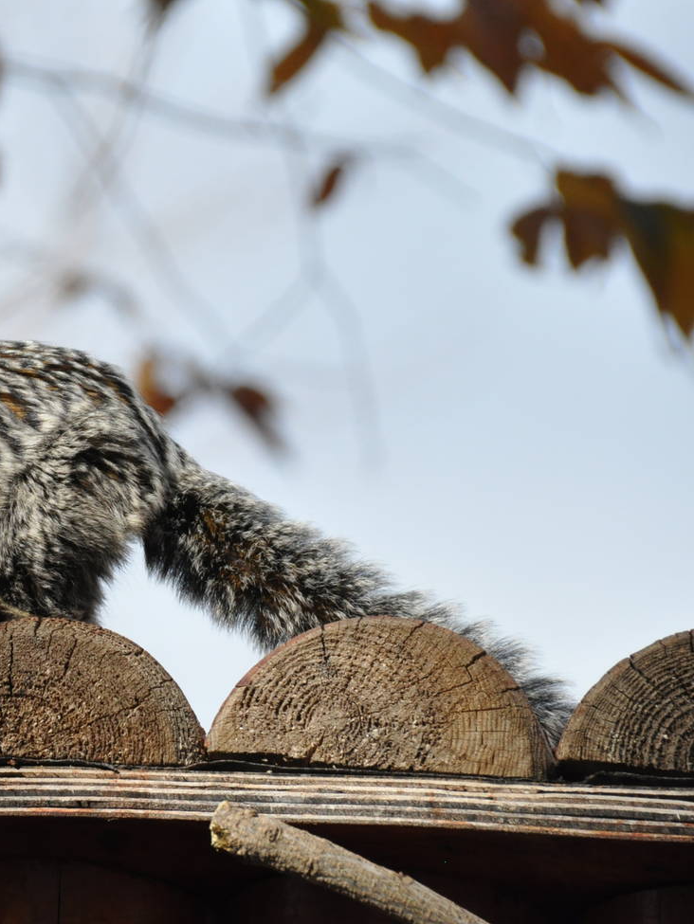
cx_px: 27
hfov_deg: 2.1
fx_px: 18940
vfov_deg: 2.8
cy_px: 427
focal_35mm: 709
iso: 1000
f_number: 9
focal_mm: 300
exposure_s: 1/1250
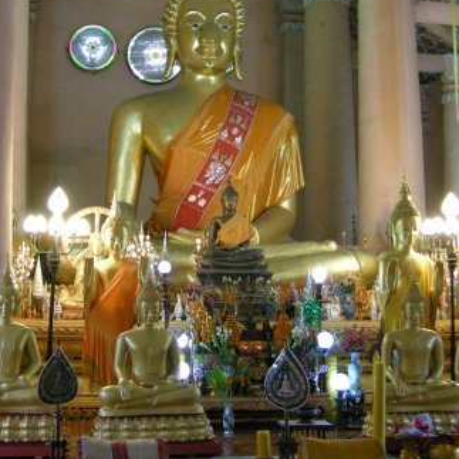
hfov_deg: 27.3
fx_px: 945
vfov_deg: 27.3
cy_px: 206
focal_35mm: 63
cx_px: 226
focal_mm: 7.5
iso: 252
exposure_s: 1/8
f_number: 2.7
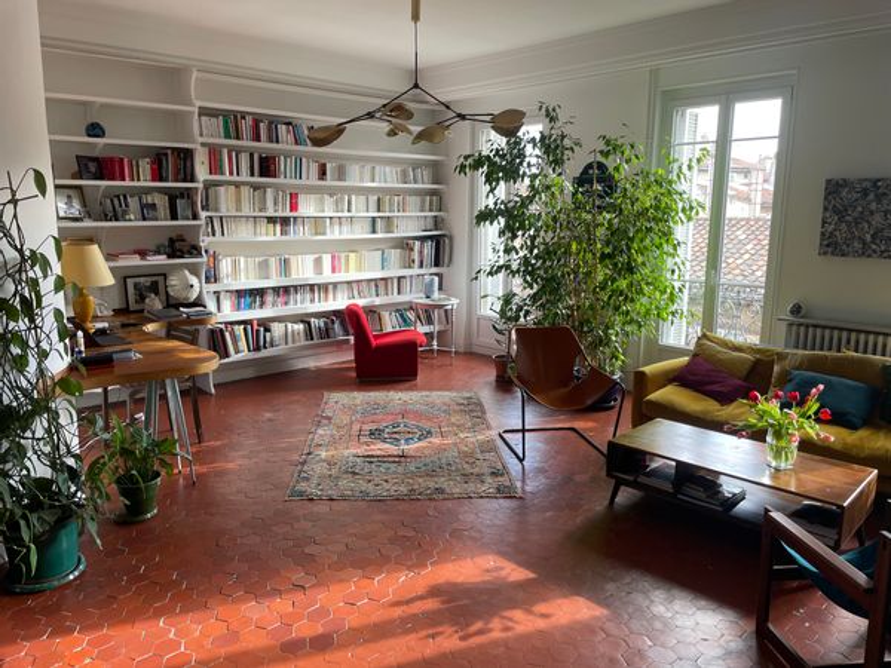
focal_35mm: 26
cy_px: 334
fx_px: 669
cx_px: 446
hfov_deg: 67.3
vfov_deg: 53.1
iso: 64
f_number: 1.6
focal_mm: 4.2
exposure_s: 1/121
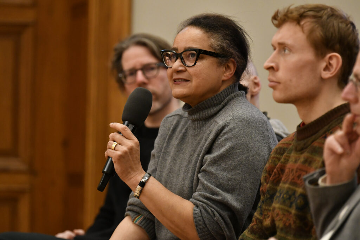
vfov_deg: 5.6
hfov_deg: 8.3
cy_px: 120
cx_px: 180
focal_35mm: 248
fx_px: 2475
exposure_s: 1/160
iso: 3200
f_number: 2.8
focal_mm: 165
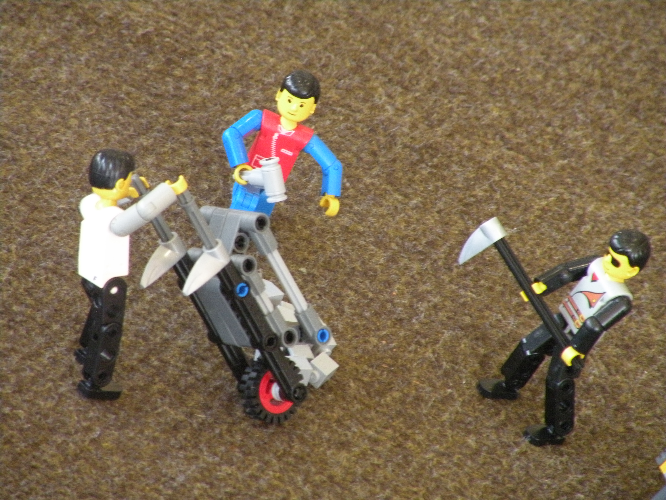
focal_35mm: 364
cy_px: 250
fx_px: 7003
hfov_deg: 5.4
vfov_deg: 4.1
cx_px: 333
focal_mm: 64.5
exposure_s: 1/16.1
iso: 400
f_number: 4.5
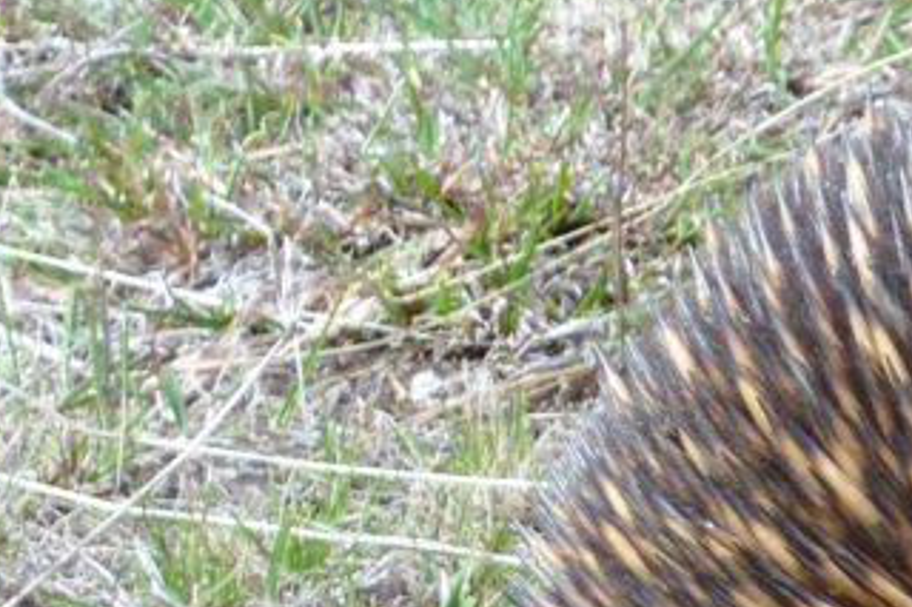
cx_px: 1351
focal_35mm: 1170
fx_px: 29623
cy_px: 806
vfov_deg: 1.2
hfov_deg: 1.8
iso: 80
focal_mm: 49.2
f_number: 4.9
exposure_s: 1/250
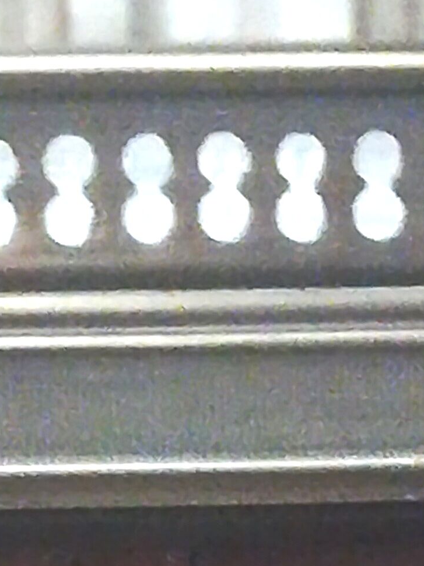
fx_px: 3543
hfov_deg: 6.8
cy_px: 1064
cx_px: -54
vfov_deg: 8.7
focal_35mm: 217
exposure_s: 1/15
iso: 2000
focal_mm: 3.83
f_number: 2.2
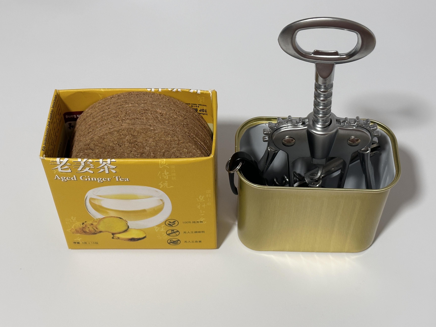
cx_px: 224
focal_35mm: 56
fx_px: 705
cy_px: 149
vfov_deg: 26.1
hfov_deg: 34.3
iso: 80
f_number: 1.78
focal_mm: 6.86
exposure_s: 1/100
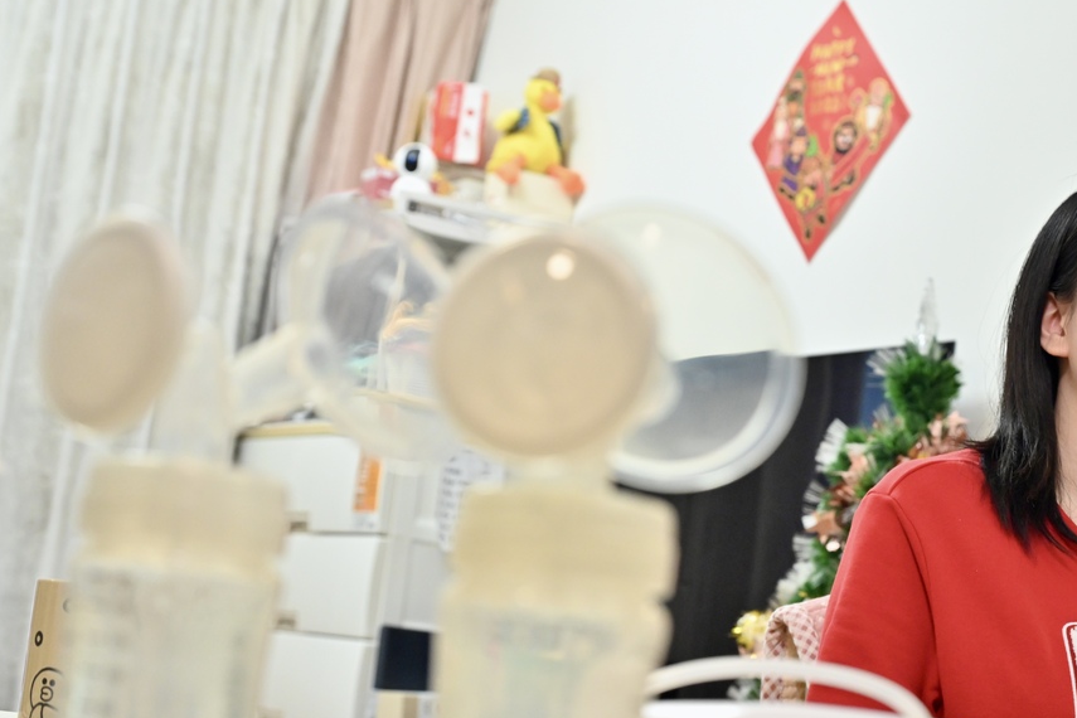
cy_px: 469
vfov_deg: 18.6
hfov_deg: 27.5
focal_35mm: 73
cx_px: 746
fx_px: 2184
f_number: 5.6
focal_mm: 52
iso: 2000
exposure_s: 1/100
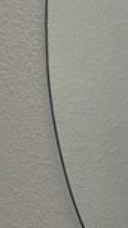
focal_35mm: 175
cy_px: 167
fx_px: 1057
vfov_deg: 12.3
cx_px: -77
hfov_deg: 6.8
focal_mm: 6.86
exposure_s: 1/137
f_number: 1.78
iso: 64
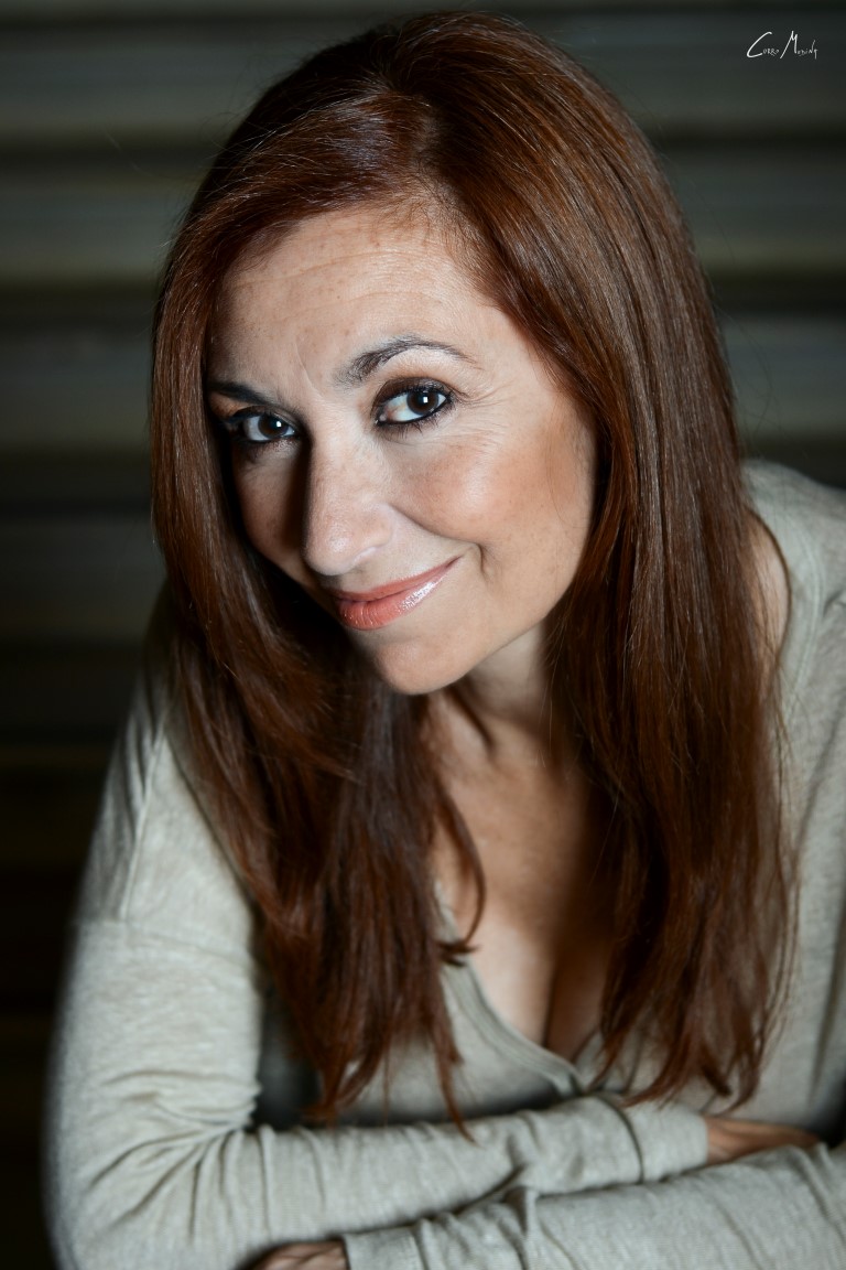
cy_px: 635
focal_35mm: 75
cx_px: 423
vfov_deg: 27.0
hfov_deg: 18.2
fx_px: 2644
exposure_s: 1/160
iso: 200
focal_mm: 50
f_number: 3.2
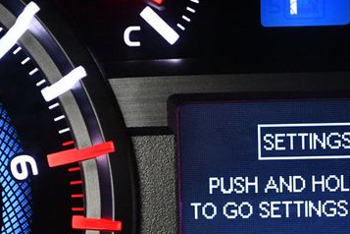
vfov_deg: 10.6
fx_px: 1254
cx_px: 276
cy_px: 200
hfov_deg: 15.8
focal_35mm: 129
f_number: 5.3
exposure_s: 1/80
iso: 3200
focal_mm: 48
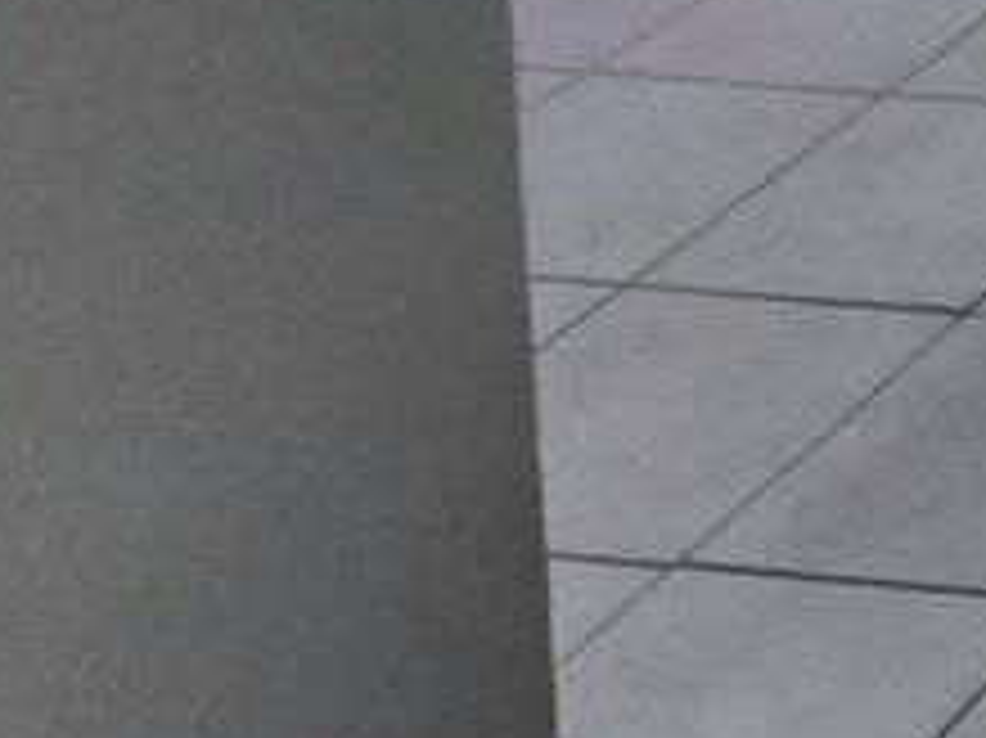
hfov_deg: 12.9
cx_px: 2638
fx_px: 2704
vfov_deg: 11.8
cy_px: -1184
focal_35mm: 95
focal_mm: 2.2
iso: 250
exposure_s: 1/60.2
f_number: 2.2
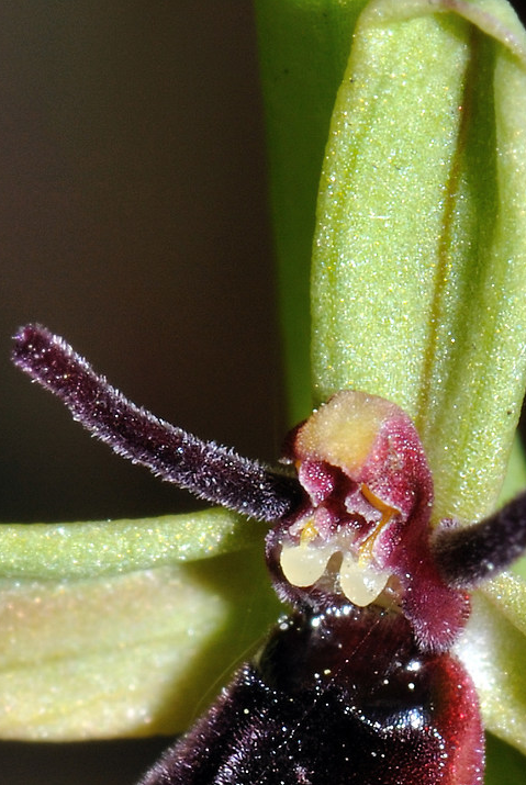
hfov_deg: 3.0
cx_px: 411
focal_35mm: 453
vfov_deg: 4.5
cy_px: 587
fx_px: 9894
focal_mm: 90
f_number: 32
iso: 100
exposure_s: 1/160
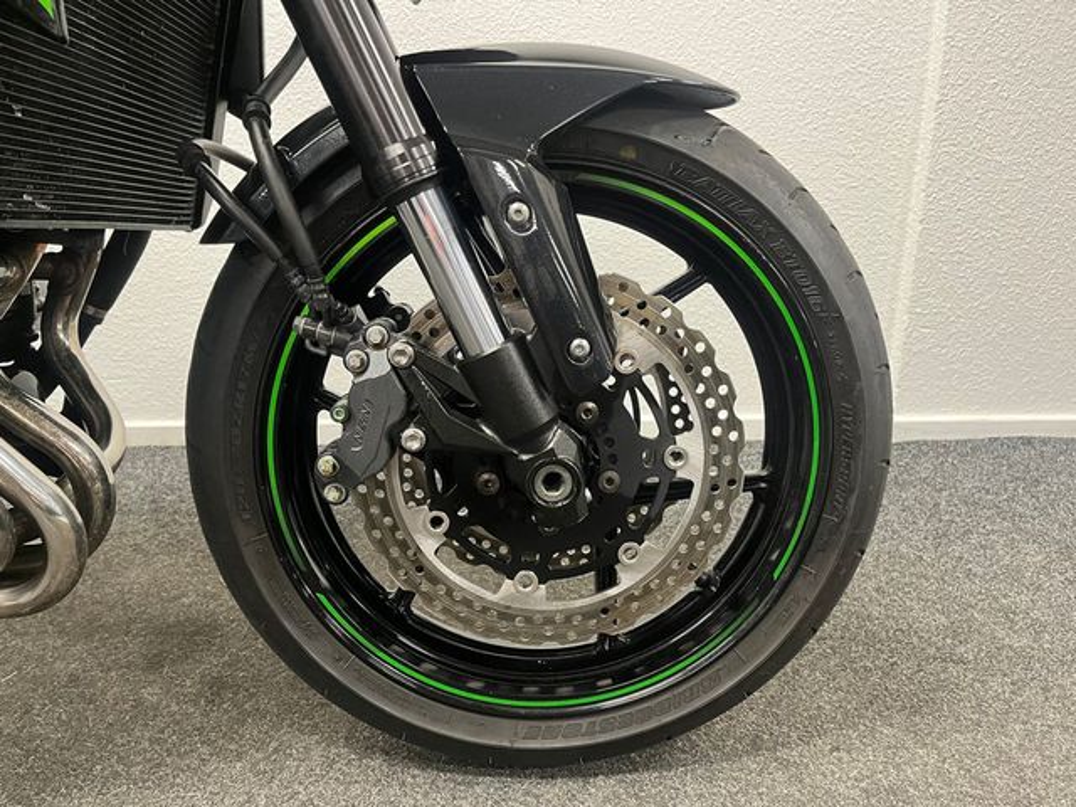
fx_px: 808
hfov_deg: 67.3
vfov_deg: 53.1
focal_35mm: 26
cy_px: 404
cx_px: 538
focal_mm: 5.1
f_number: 1.6
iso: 400
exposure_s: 1/50
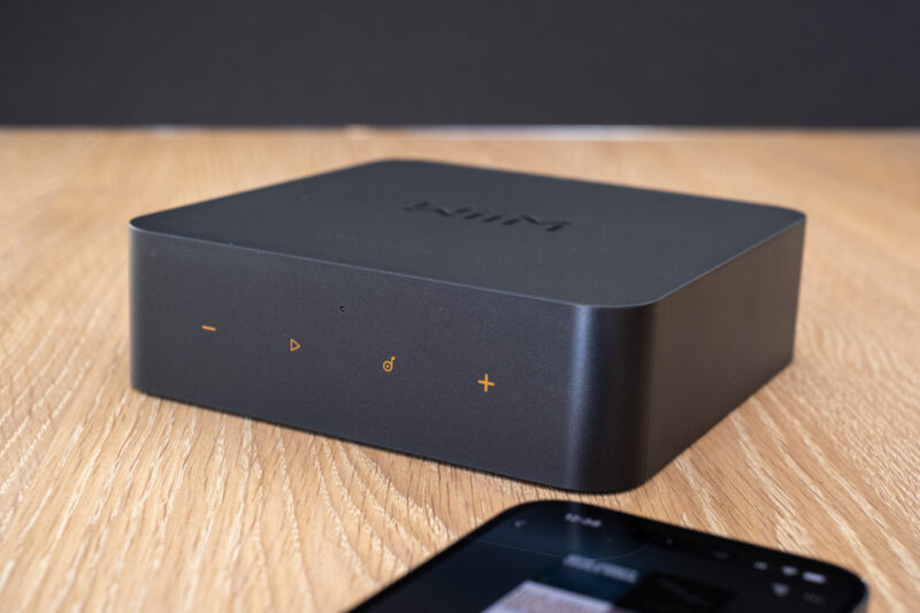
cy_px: 306
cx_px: 460
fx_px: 1354
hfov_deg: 37.5
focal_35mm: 53
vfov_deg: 25.5
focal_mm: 35
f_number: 5.6
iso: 800
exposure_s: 1/50
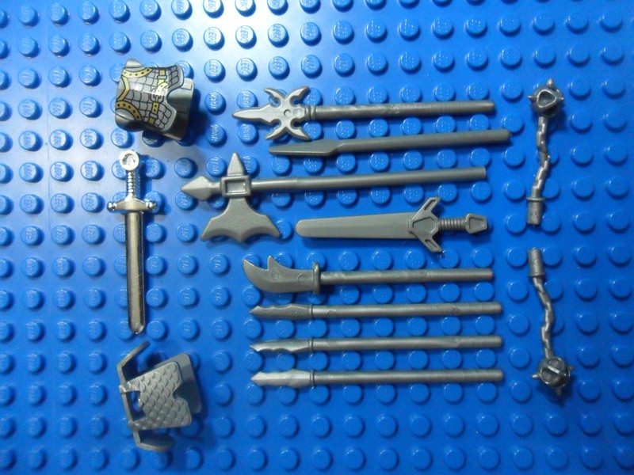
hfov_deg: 65.3
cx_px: 317
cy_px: 238
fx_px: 495
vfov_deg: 51.4
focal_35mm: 27
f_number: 3.5
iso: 400
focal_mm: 4.9
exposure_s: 1/15
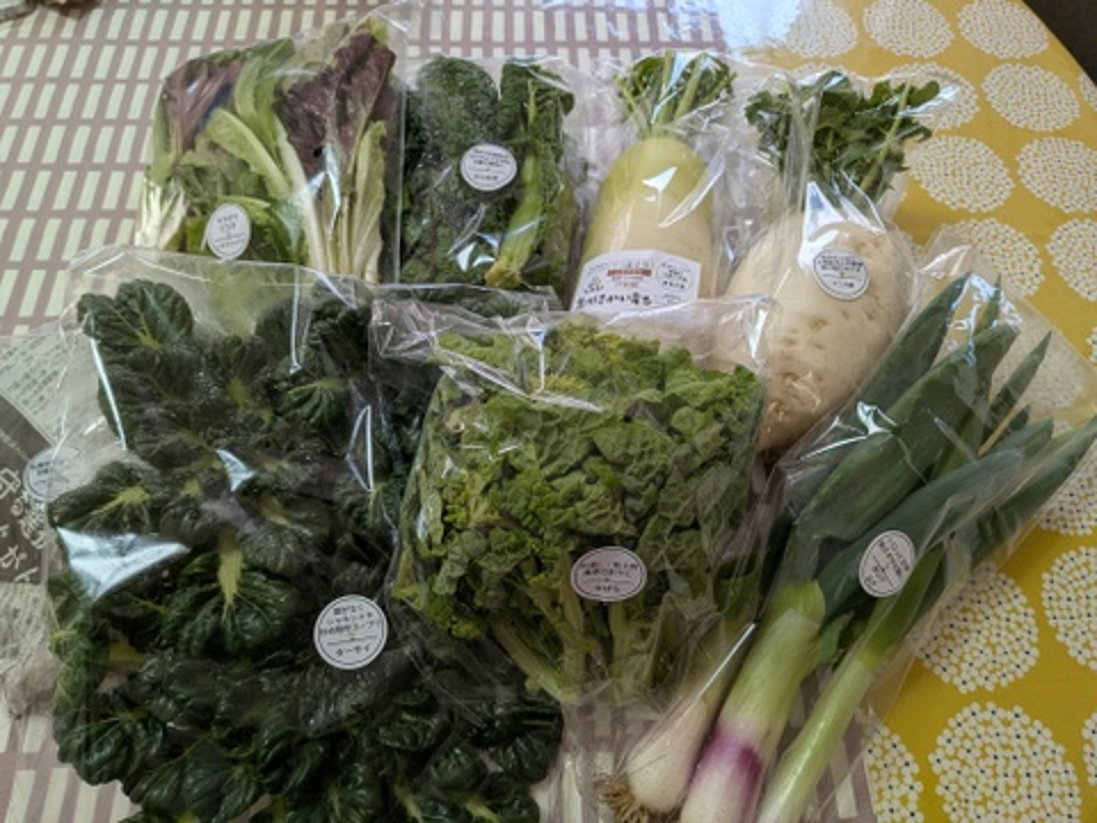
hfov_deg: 71.6
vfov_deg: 56.8
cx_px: 548
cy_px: 412
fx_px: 761
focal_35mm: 24
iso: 28
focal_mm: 4.53
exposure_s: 1/265
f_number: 1.7
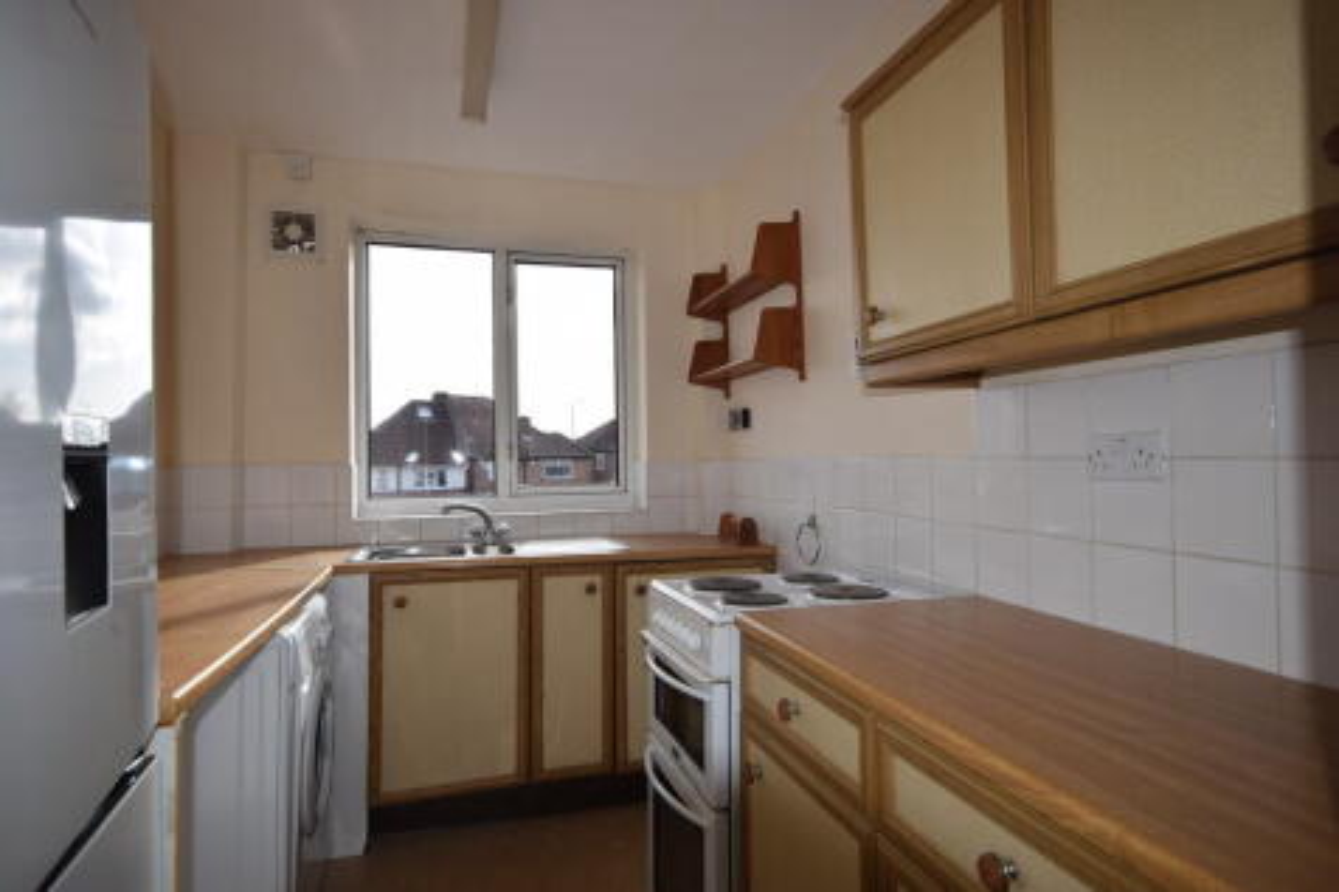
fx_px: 725
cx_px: 670
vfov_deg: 63.2
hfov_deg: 85.4
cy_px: 446
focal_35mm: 20
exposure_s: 1/125
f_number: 5.6
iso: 100
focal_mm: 13
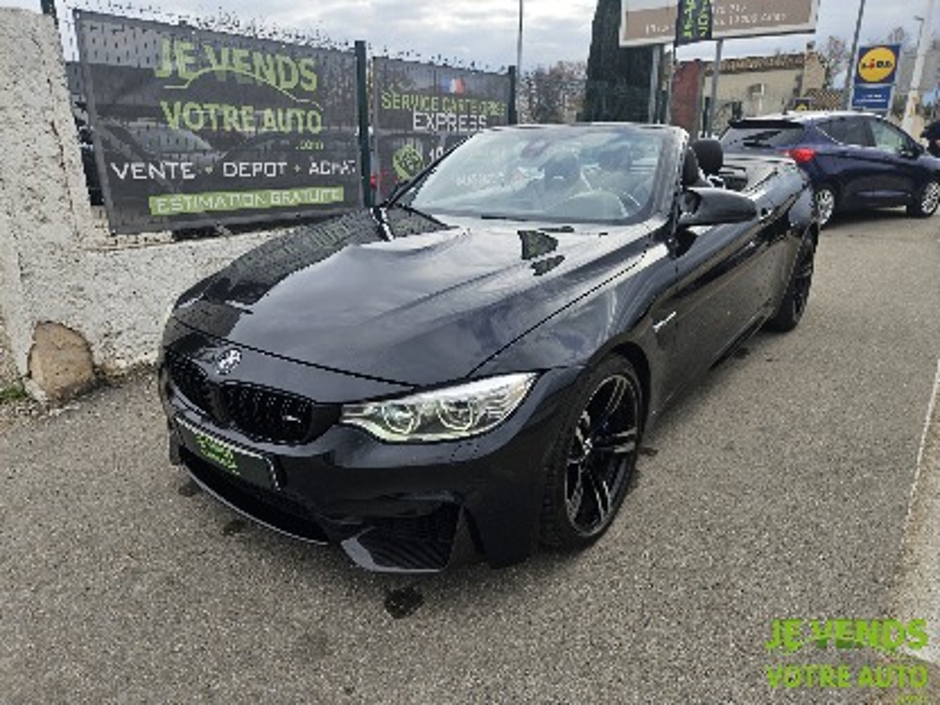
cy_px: 352
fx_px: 625
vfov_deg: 58.9
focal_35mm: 23
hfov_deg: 73.9
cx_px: 470
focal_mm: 5.4
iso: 25
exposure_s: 1/730
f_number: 1.8
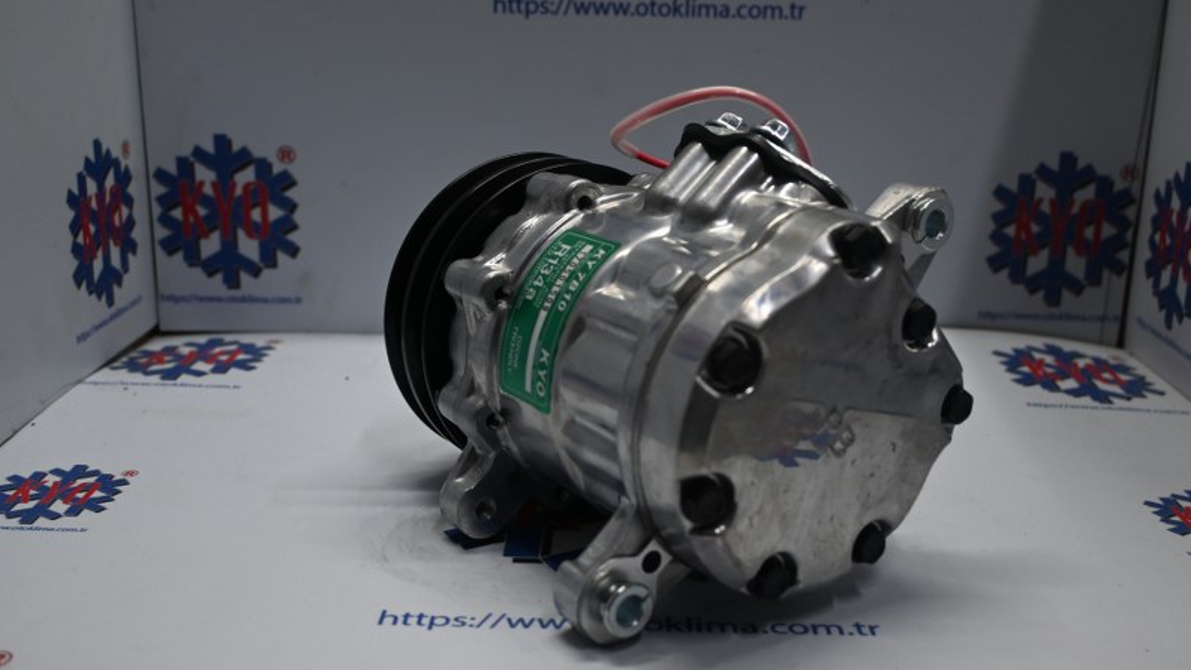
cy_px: 328
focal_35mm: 40
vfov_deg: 30.0
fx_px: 1248
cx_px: 595
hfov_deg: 51.0
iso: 500
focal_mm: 25
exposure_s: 1/125
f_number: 4.2
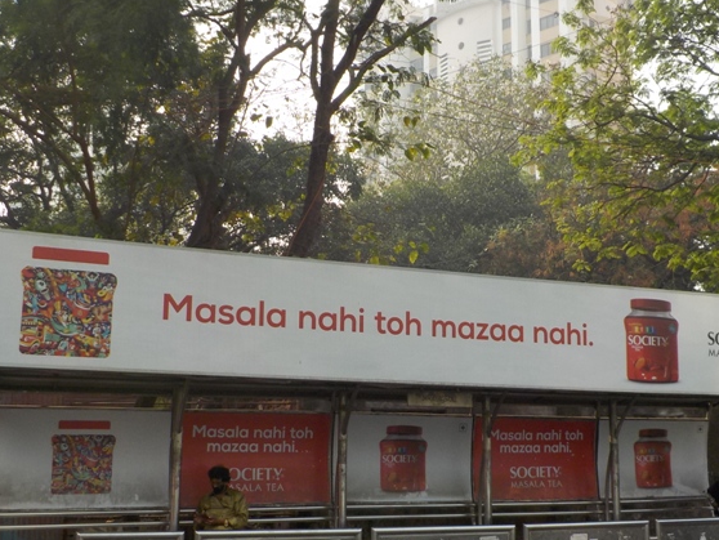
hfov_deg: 43.8
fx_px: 894
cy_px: 334
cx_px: 389
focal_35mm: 43
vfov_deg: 33.5
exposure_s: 1/640
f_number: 3.3
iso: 125
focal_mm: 4.1
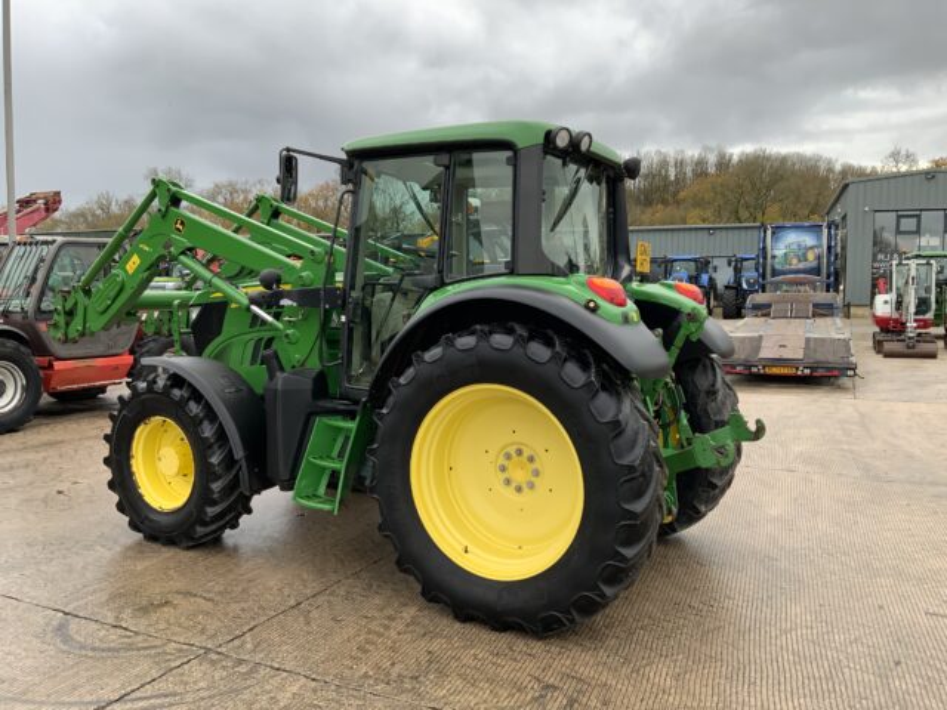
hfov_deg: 61.7
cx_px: 474
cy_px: 355
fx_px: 793
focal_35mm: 29
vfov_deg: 48.2
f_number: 1.8
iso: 16
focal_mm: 3
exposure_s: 1/143
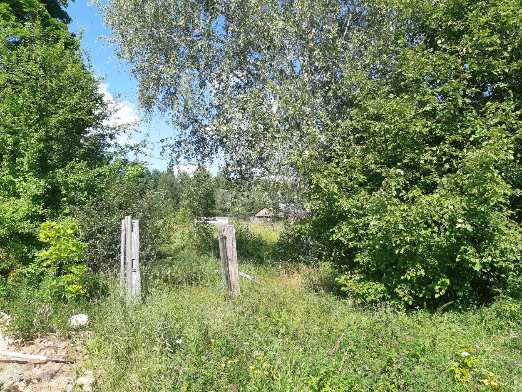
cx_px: 261
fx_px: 392
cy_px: 196
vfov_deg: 53.1
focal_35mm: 26
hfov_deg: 67.3
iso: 40
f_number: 1.7
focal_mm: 3.93
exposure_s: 1/811
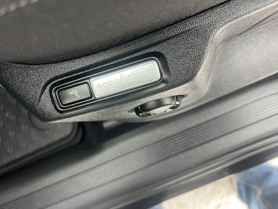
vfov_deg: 53.1
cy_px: 104
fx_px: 209
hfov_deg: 67.3
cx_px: 139
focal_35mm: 26
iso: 160
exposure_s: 1/60
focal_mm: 5.7
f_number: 1.5
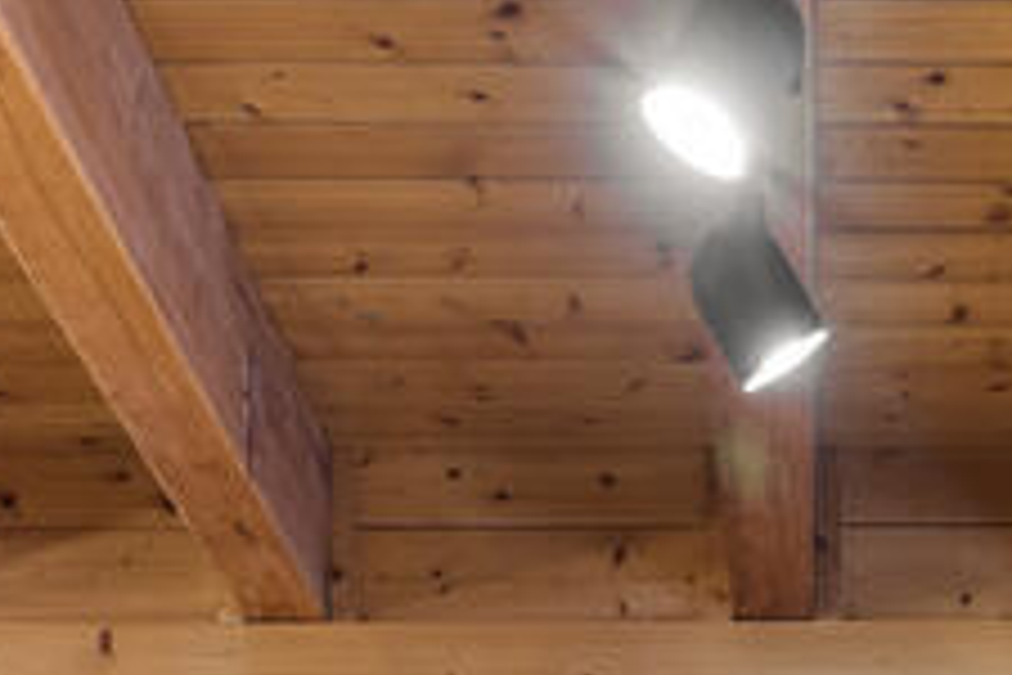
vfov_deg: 13.3
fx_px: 2324
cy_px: 1508
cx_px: 873
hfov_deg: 24.0
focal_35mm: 83
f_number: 8
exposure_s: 1
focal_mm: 15.5
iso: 200
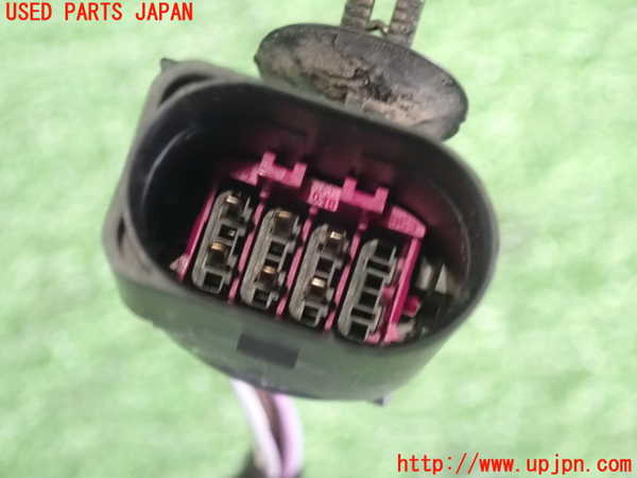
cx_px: 318
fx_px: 1840
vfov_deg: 14.8
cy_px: 239
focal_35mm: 100
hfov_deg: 19.6
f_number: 4.9
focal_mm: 18
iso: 1600
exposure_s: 1/20
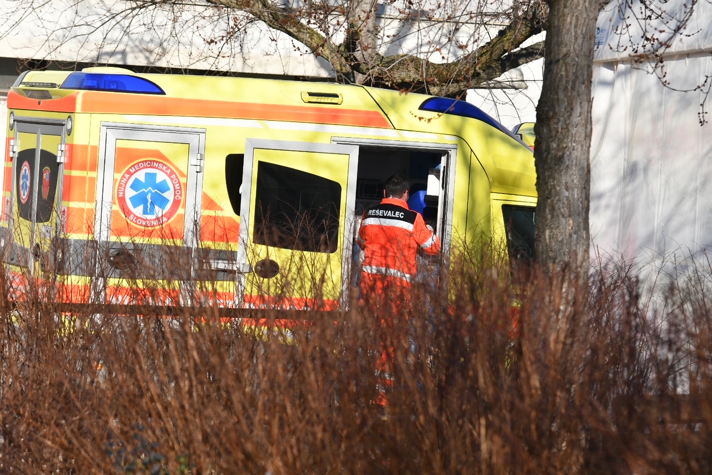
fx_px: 3561
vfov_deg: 7.6
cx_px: 356
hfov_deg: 11.4
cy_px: 238
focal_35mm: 180
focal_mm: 120
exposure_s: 1/500
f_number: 8
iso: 200
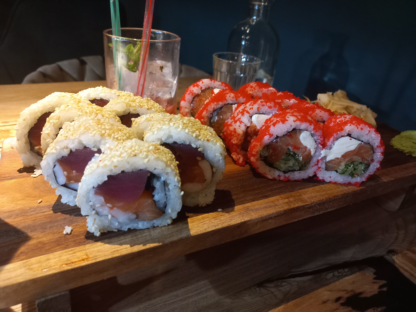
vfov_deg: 54.9
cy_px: 156
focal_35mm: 25
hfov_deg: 69.4
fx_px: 300
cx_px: 208
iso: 400
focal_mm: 4.6
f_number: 1.8
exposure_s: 1/25
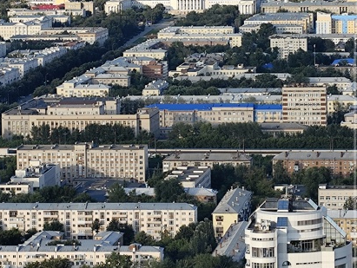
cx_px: 291
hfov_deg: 11.0
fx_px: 1848
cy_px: 62
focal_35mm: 179
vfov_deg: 8.3
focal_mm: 6.19
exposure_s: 1/568
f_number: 1.65
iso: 50
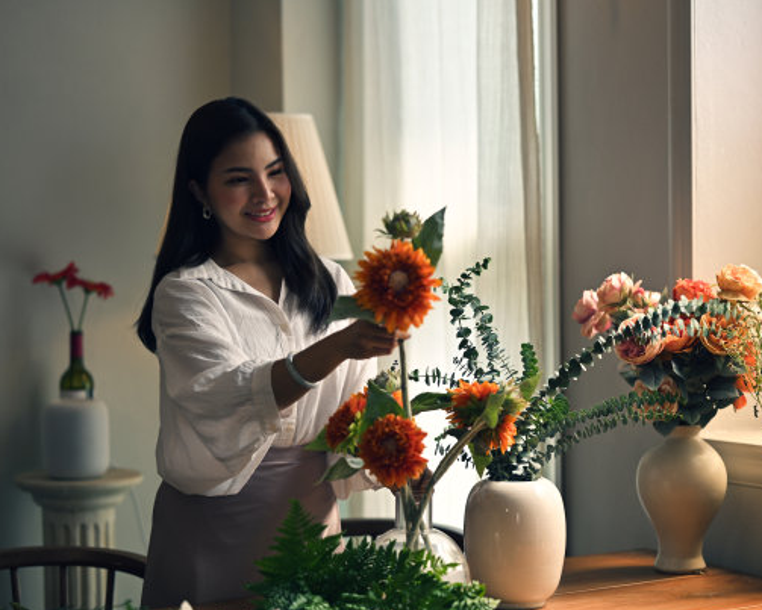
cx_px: 400
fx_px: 2189
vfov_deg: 15.9
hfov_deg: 19.7
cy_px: 306
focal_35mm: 97
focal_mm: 85
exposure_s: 1/640
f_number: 1.8
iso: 125
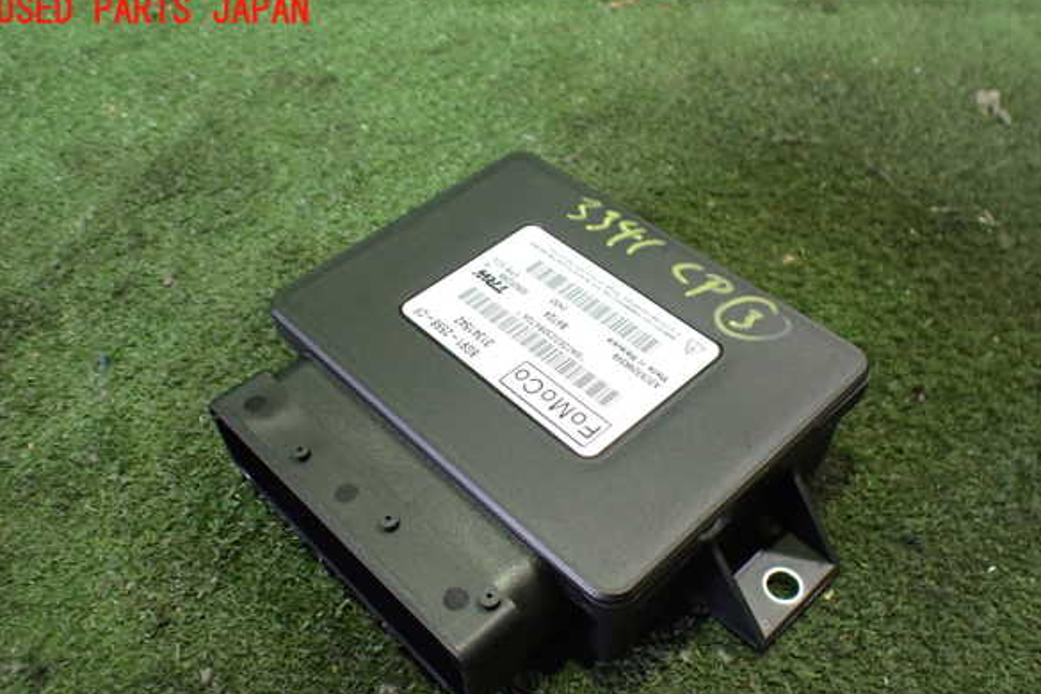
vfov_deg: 41.0
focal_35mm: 32
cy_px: 390
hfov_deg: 58.7
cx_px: 520
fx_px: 925
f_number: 2.3
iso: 800
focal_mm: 5.4
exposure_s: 1/50
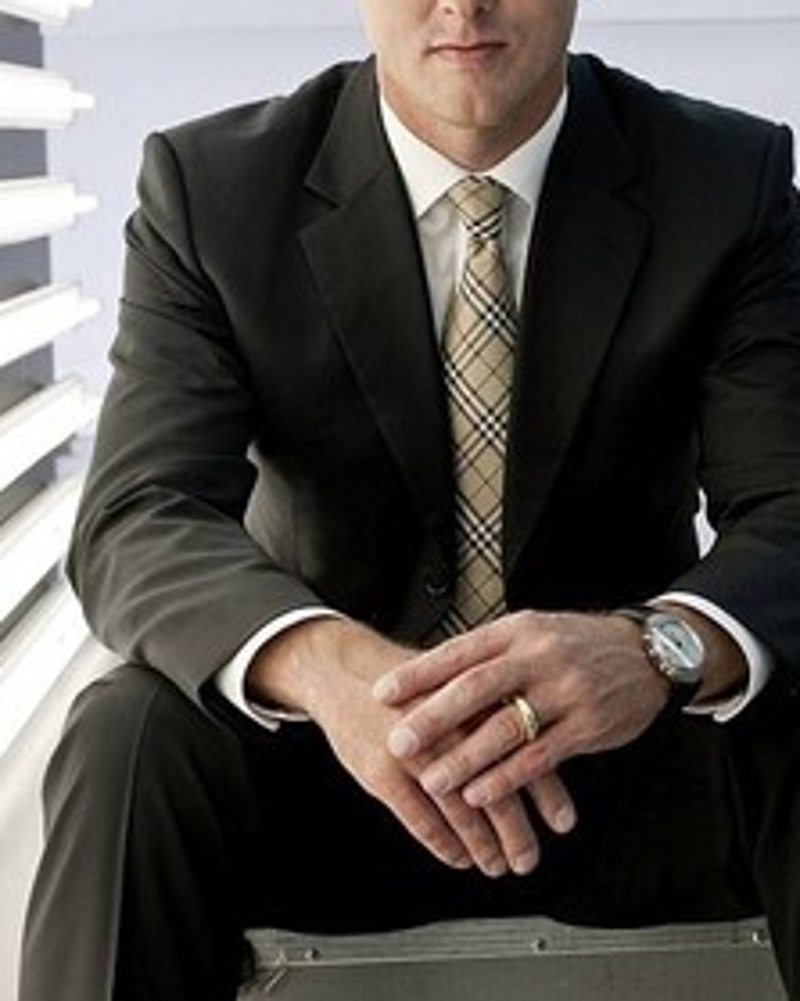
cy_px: 350
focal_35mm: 100
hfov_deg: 15.4
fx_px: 2961
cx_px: 459
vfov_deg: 19.1
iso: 200
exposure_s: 1/100
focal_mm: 48
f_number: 6.3
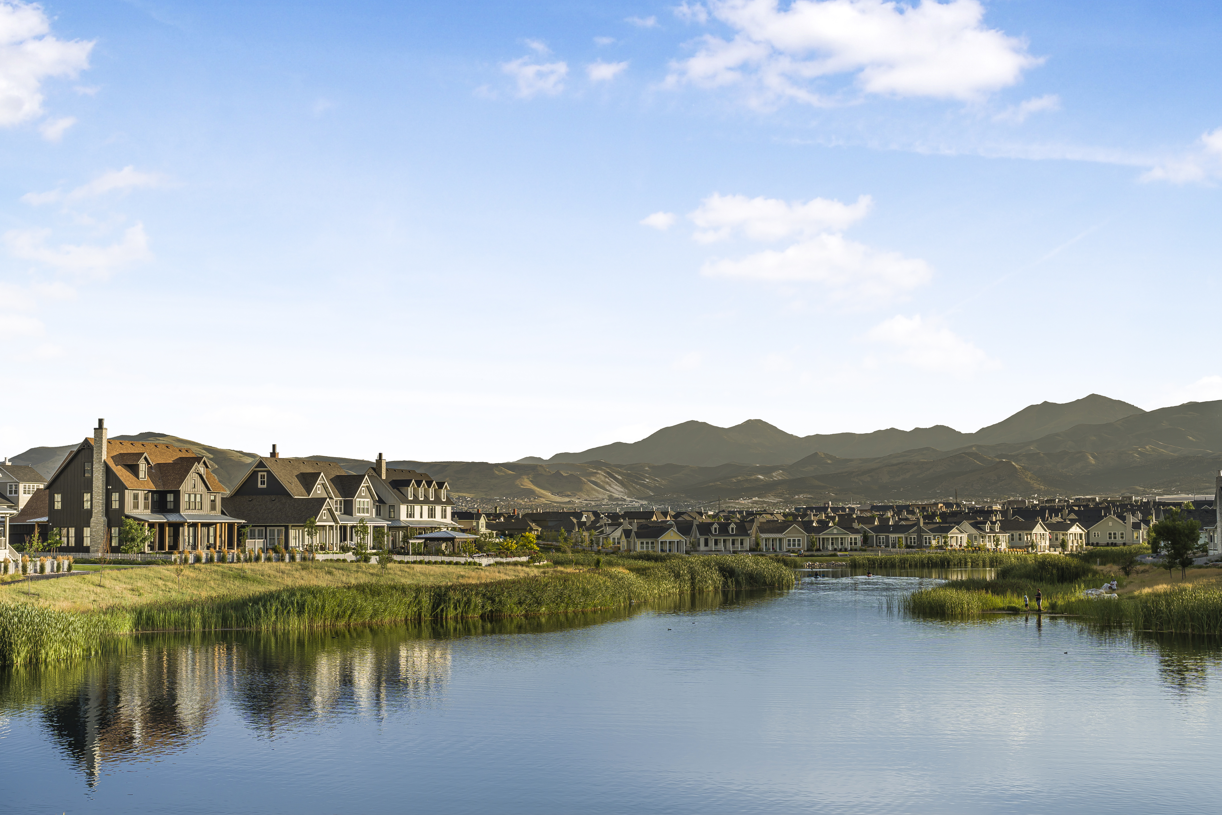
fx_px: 1697
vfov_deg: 27.0
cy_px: 408
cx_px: 611
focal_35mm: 50
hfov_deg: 39.6
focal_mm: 50
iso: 50
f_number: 8
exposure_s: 1/100
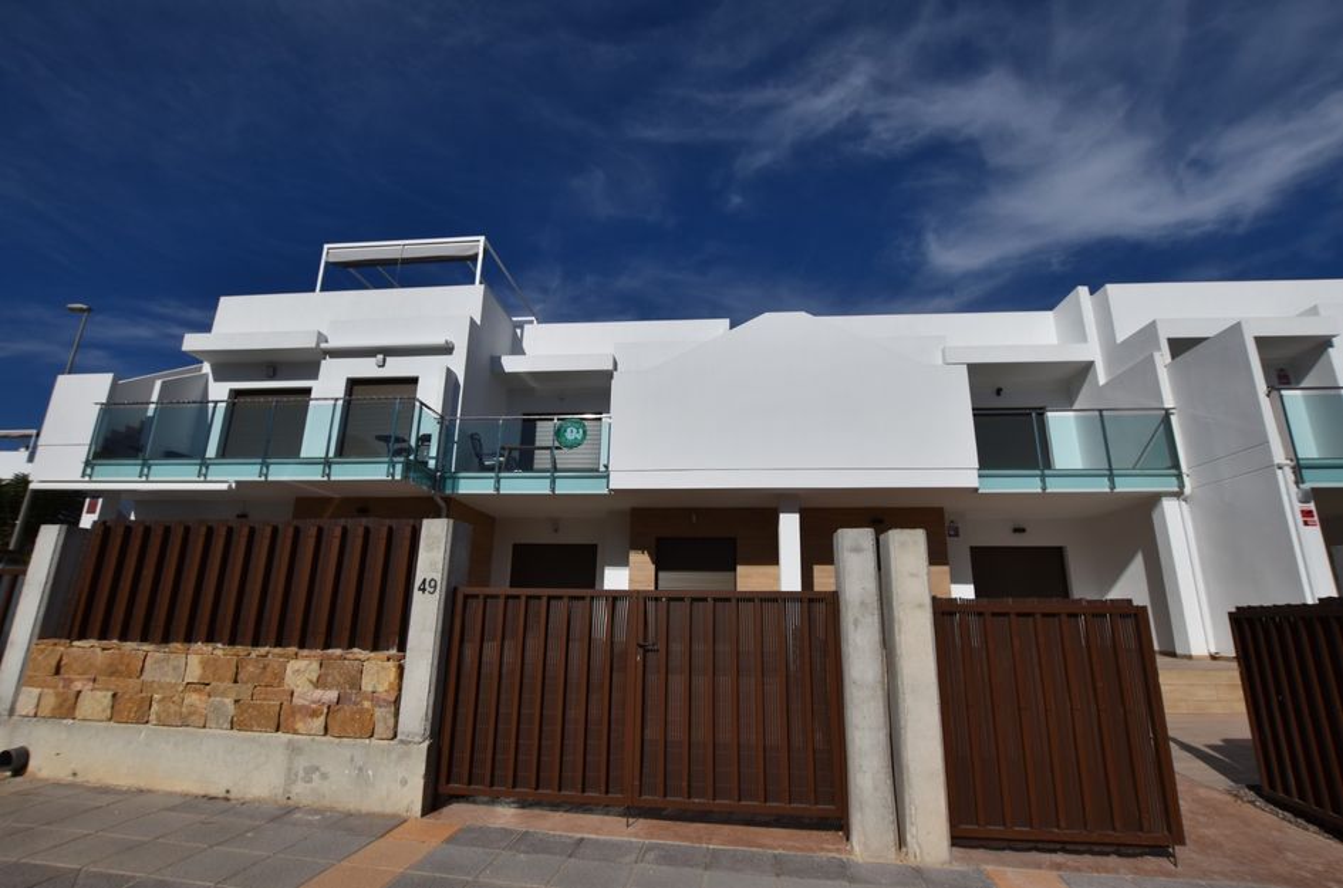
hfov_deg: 95.1
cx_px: 672
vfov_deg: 71.8
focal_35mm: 16
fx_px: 614
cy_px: 444
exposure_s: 1/1250
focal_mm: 11
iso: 200
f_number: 10
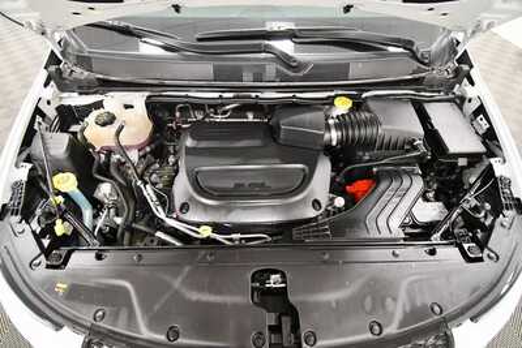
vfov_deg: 77.4
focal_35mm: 15
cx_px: 261
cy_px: 174
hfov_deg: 100.4
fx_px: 218
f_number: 4.5
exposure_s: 1/125
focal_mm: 10
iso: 3200
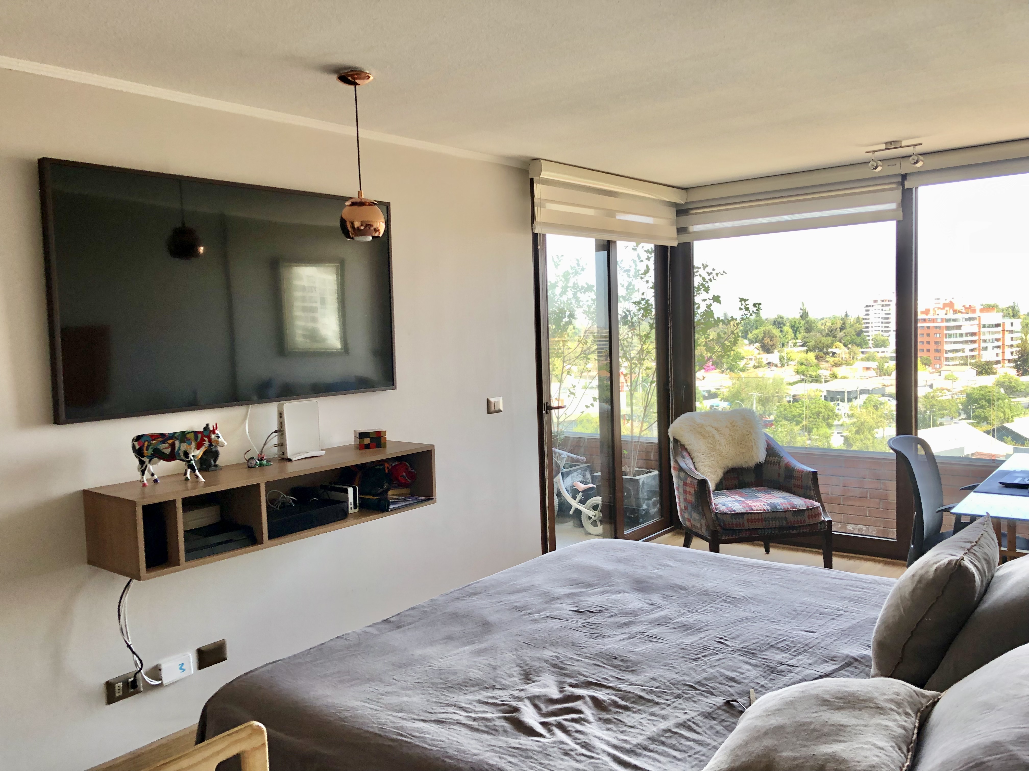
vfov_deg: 49.7
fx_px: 832
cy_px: 386
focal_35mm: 28
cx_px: 514
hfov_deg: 63.4
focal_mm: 4
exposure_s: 1/100
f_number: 1.8
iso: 40
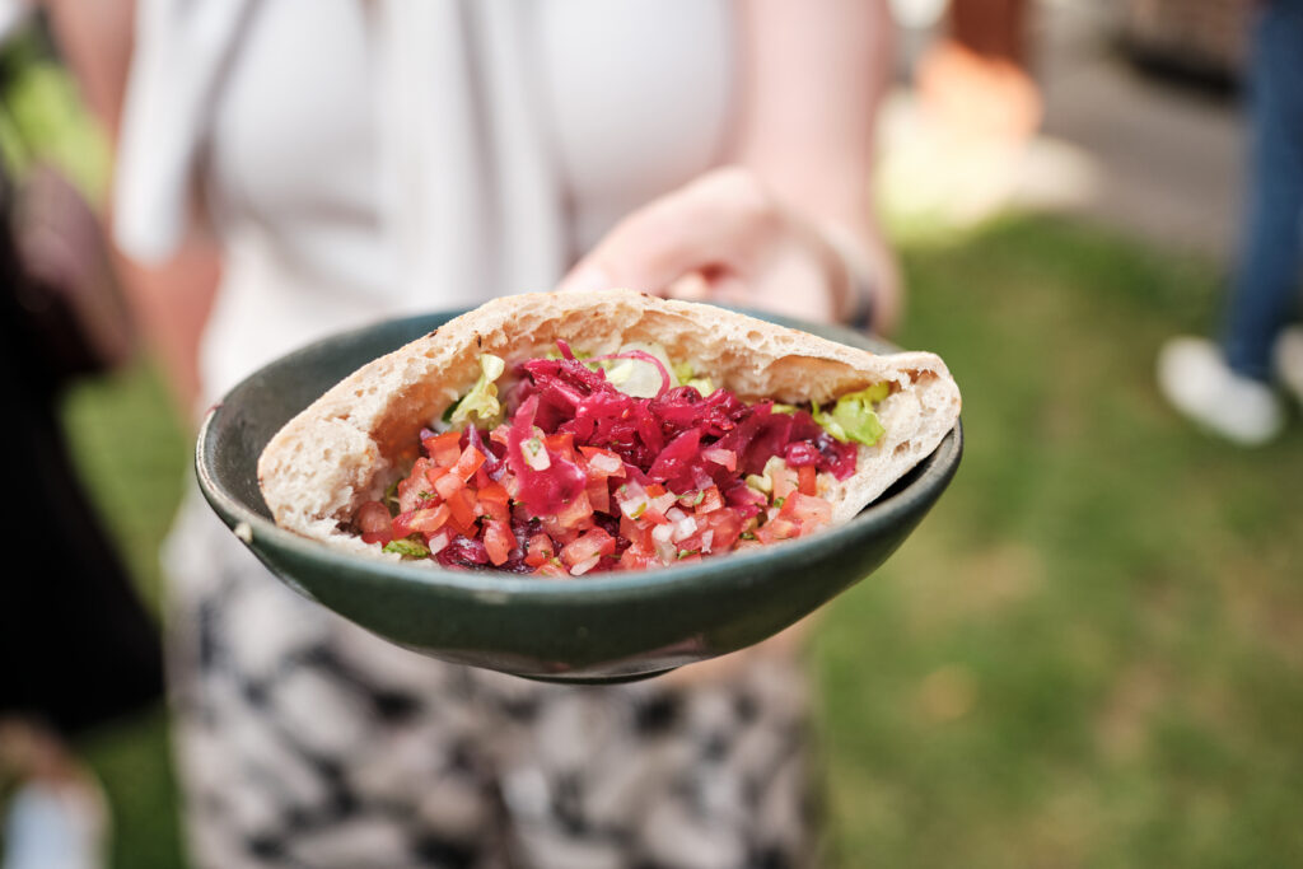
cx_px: 652
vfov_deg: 37.9
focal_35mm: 35
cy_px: 434
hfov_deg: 54.4
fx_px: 1267
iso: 250
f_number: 2
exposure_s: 1/1000
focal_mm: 23
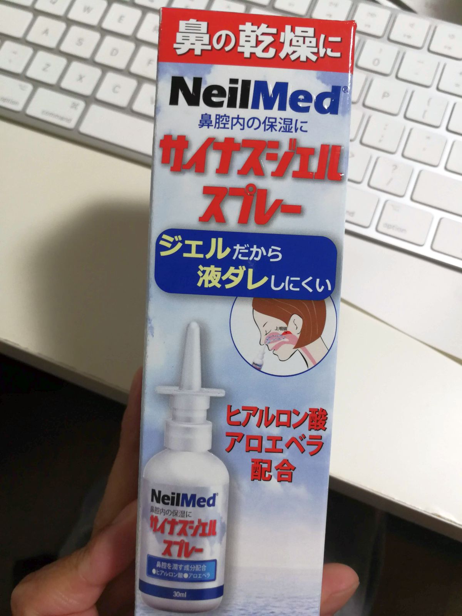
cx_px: 231
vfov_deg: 65.3
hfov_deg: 51.4
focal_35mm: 27
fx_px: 480
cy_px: 308
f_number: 2.2
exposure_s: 1/30
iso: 200
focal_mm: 3.95
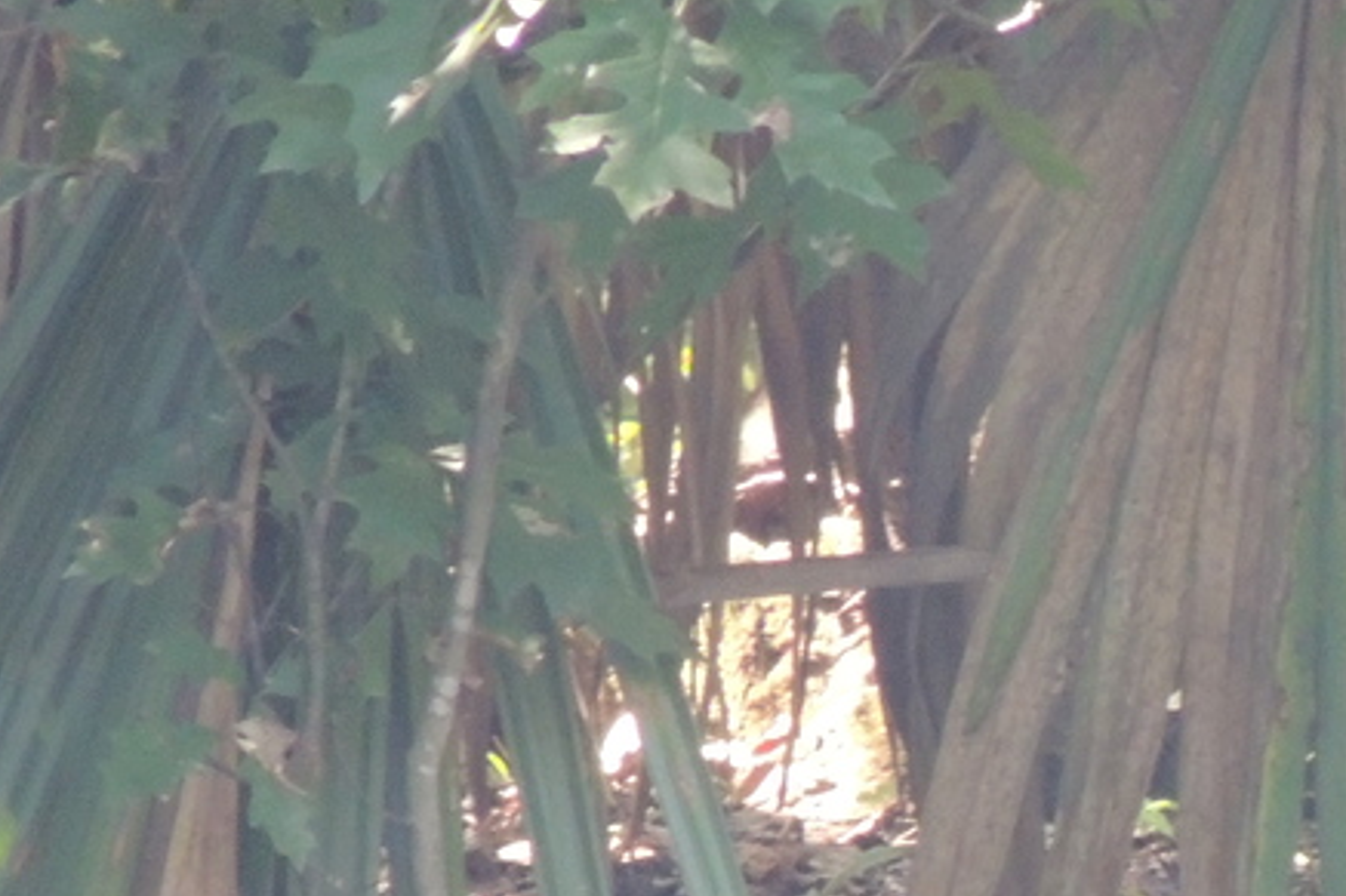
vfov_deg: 0.5
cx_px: 1629
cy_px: 1127
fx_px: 113912
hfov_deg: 0.7
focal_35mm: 3048
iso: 800
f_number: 5.9
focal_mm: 180
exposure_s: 1/80
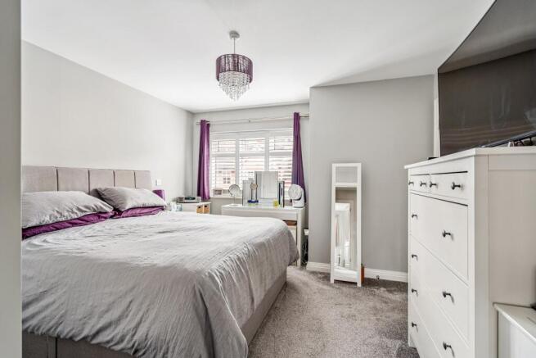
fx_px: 238
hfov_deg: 96.7
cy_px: 179
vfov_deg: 73.8
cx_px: 268
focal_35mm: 16
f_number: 4.5
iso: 320
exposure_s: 1/2.5
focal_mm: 16
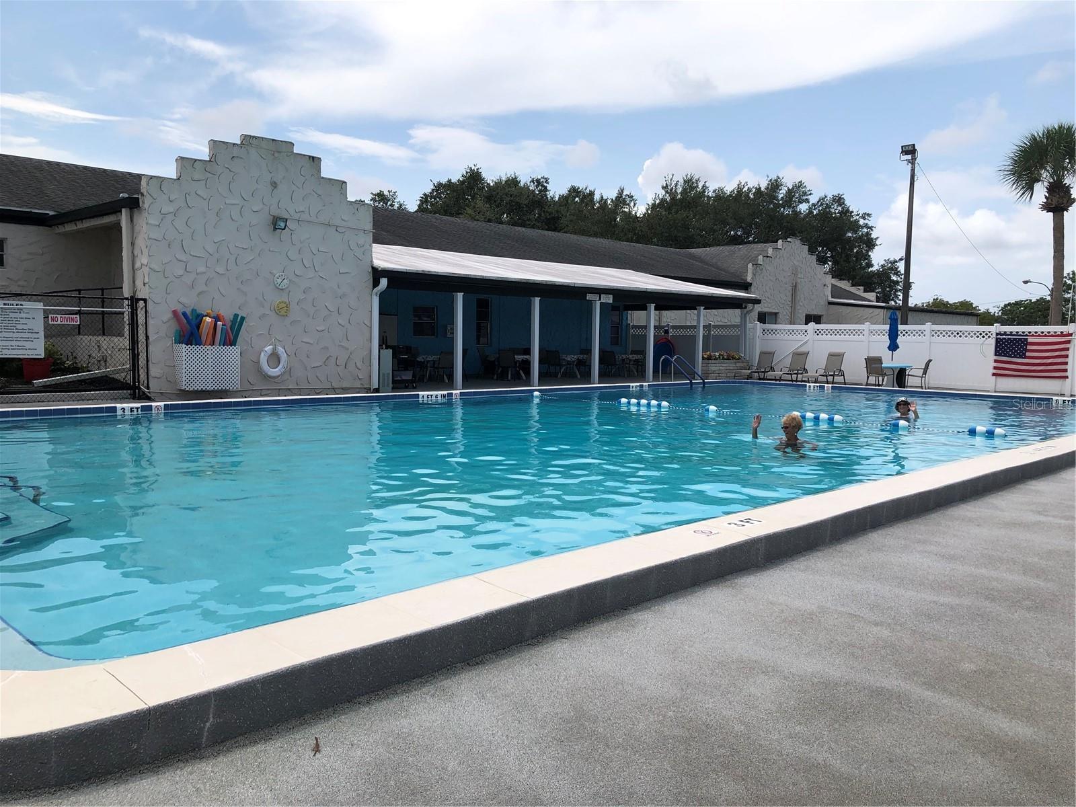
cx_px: 538
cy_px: 404
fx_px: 870
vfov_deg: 49.7
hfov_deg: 63.4
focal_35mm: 28
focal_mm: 3.99
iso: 20
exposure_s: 1/2857
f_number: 1.8
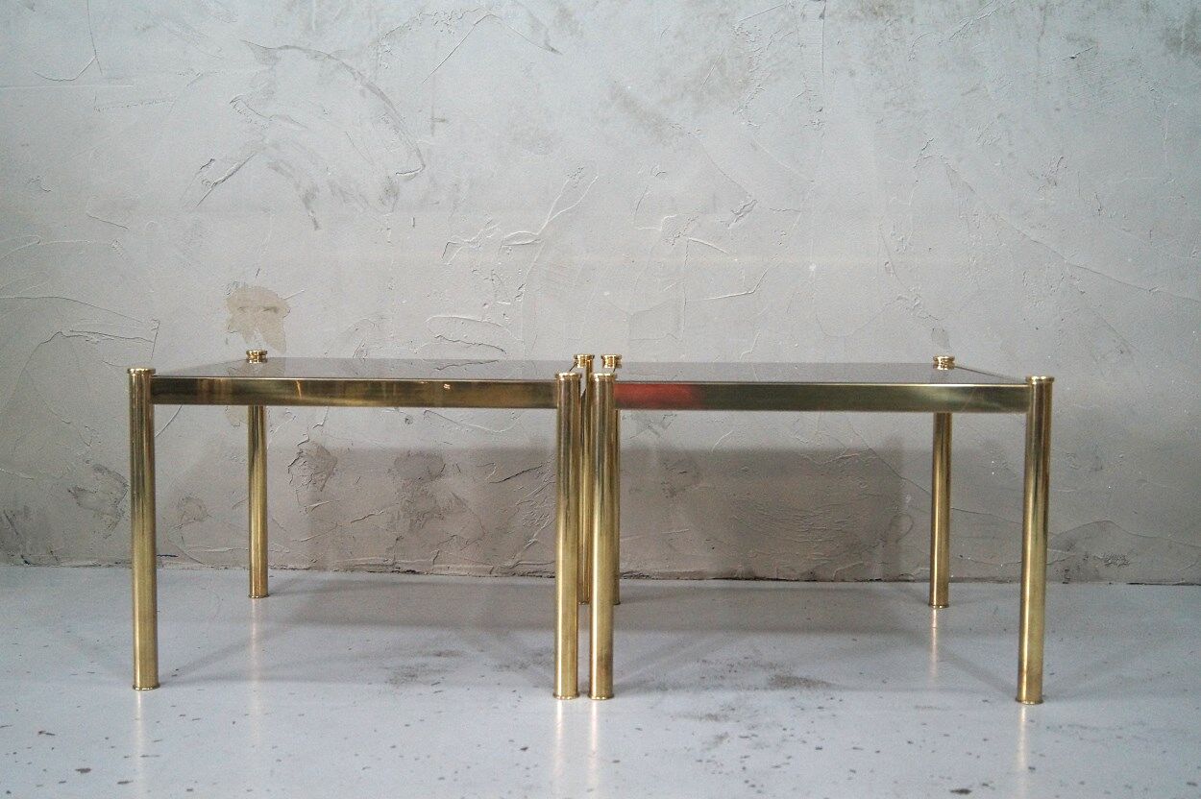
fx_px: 1300
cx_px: 600
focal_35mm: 39
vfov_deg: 34.2
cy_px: 400
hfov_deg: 49.6
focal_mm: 26
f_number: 4.5
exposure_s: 1/160
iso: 1250
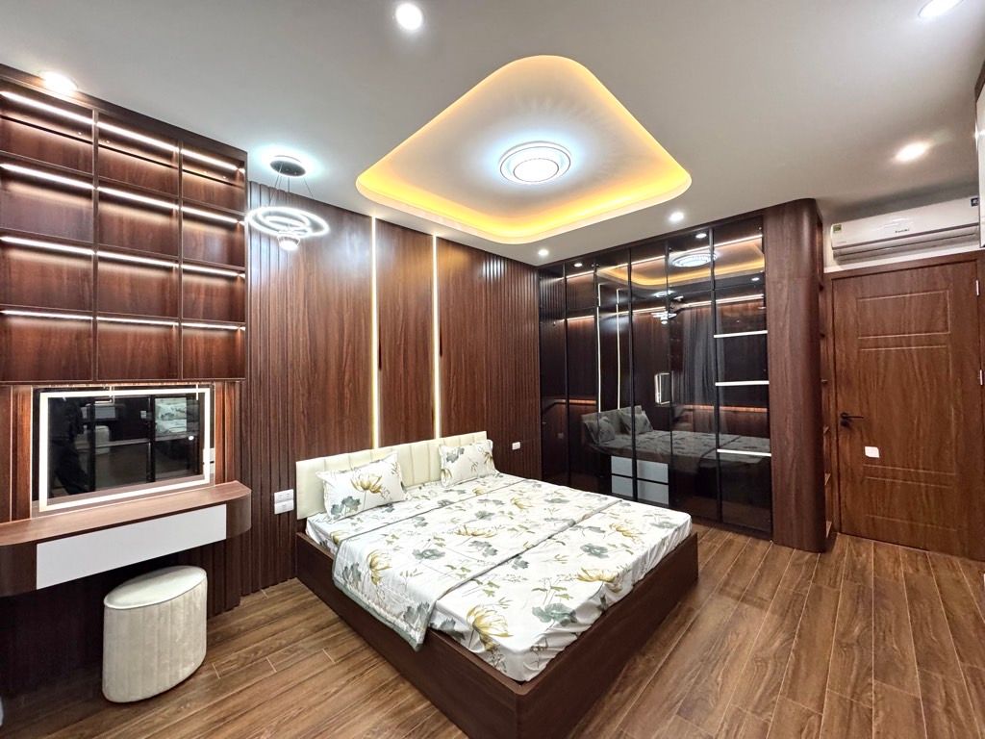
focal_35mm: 14
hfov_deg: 102.1
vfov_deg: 85.7
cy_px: 370
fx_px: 398
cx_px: 492
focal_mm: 2.22
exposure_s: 1/100
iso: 320
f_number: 2.2
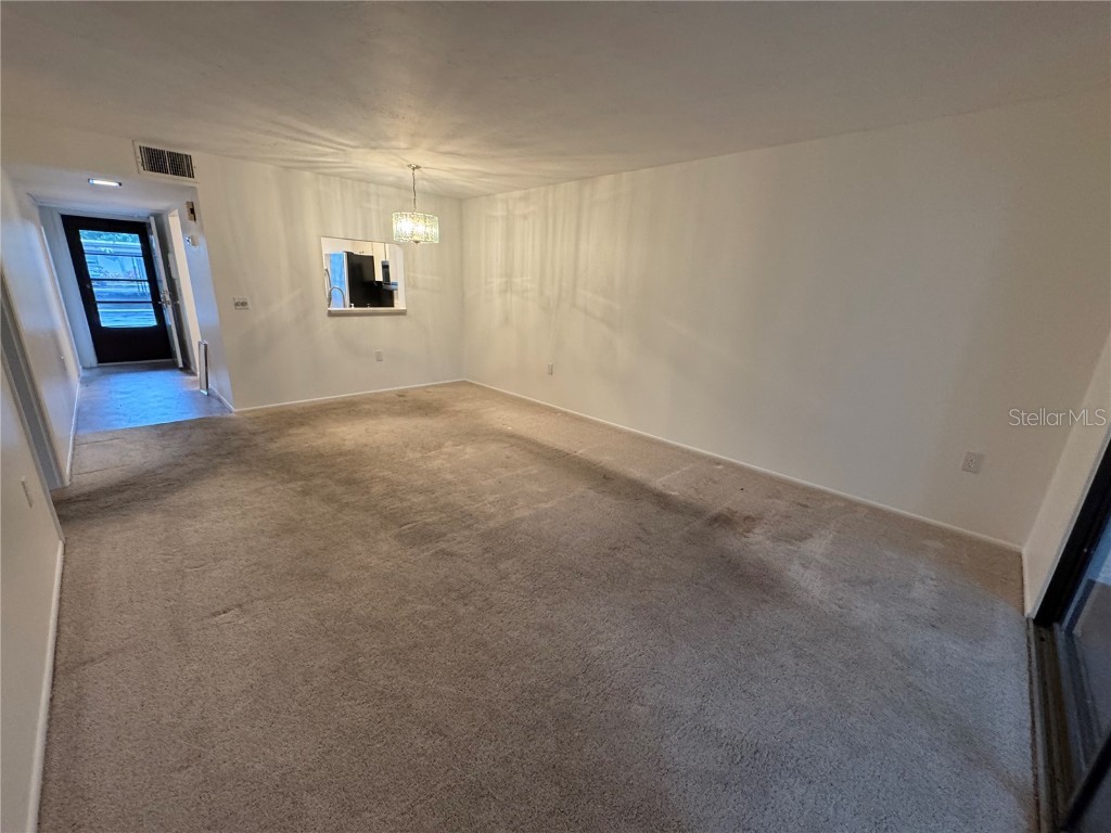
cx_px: 556
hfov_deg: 102.1
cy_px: 416
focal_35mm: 14
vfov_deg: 85.7
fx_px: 449
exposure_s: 1/60
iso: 250
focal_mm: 2.22
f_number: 2.2
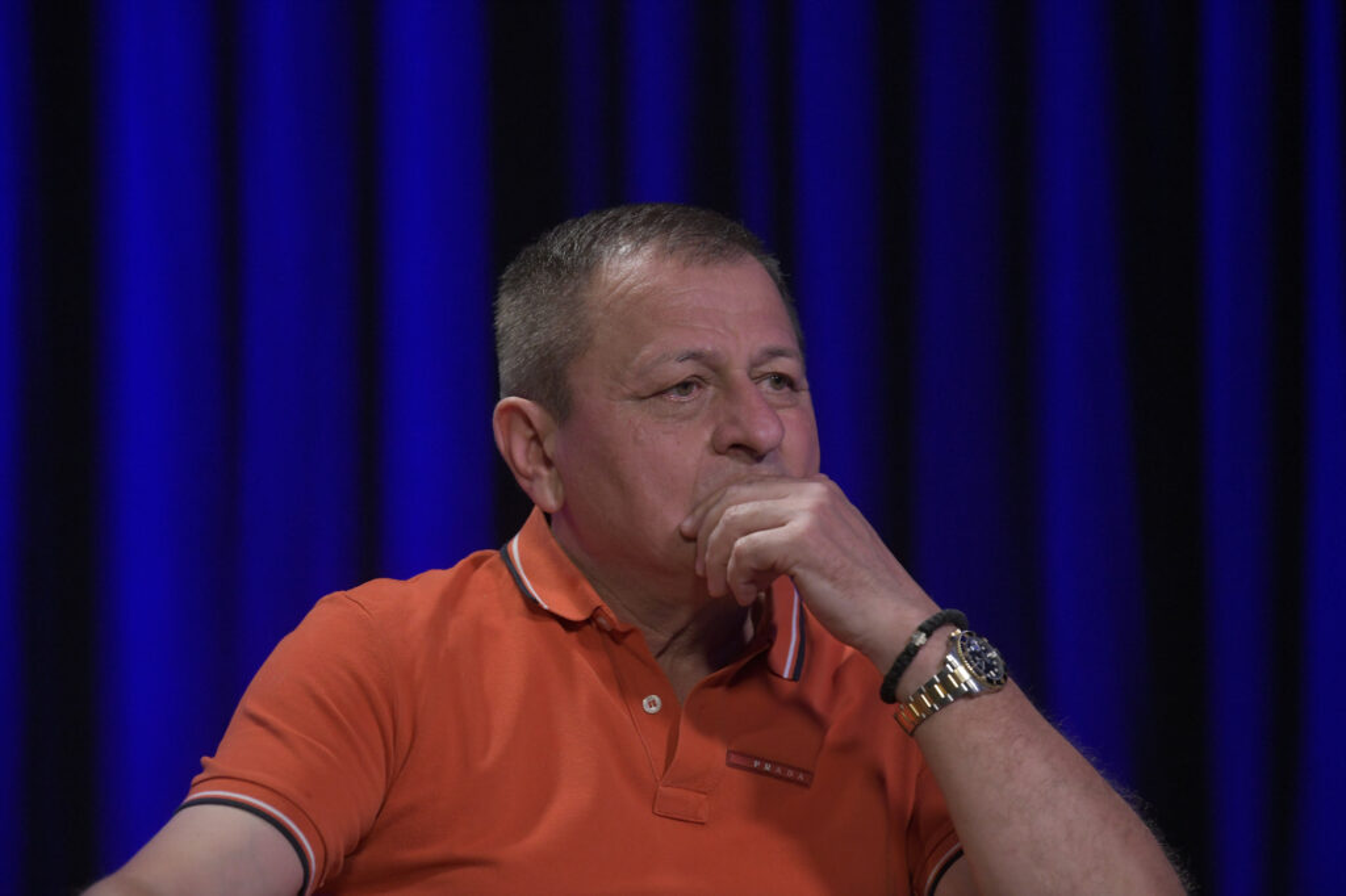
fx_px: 5419
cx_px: 673
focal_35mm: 145
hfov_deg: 14.2
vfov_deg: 9.5
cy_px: 448
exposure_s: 1/320
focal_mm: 145
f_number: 4
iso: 2500
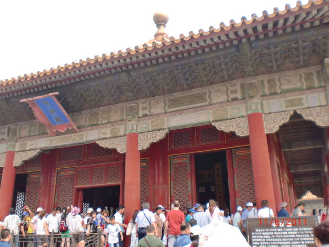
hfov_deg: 52.6
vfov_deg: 40.7
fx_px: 333
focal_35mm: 35
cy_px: 124
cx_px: 164
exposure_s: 1/250
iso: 64
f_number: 3.1
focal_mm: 6.3
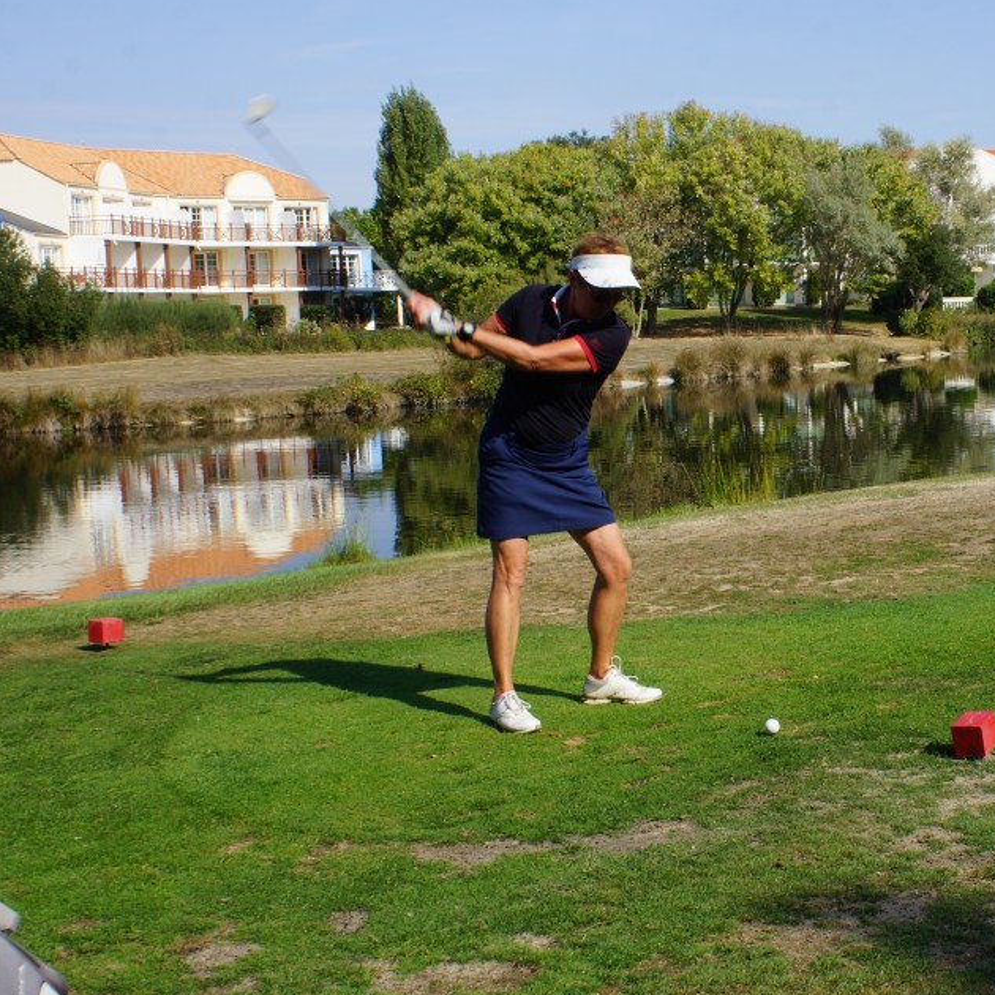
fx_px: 1886
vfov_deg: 29.6
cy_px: 504
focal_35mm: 58
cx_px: 782
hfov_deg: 29.0
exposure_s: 1/100
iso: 100
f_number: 13
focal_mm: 28
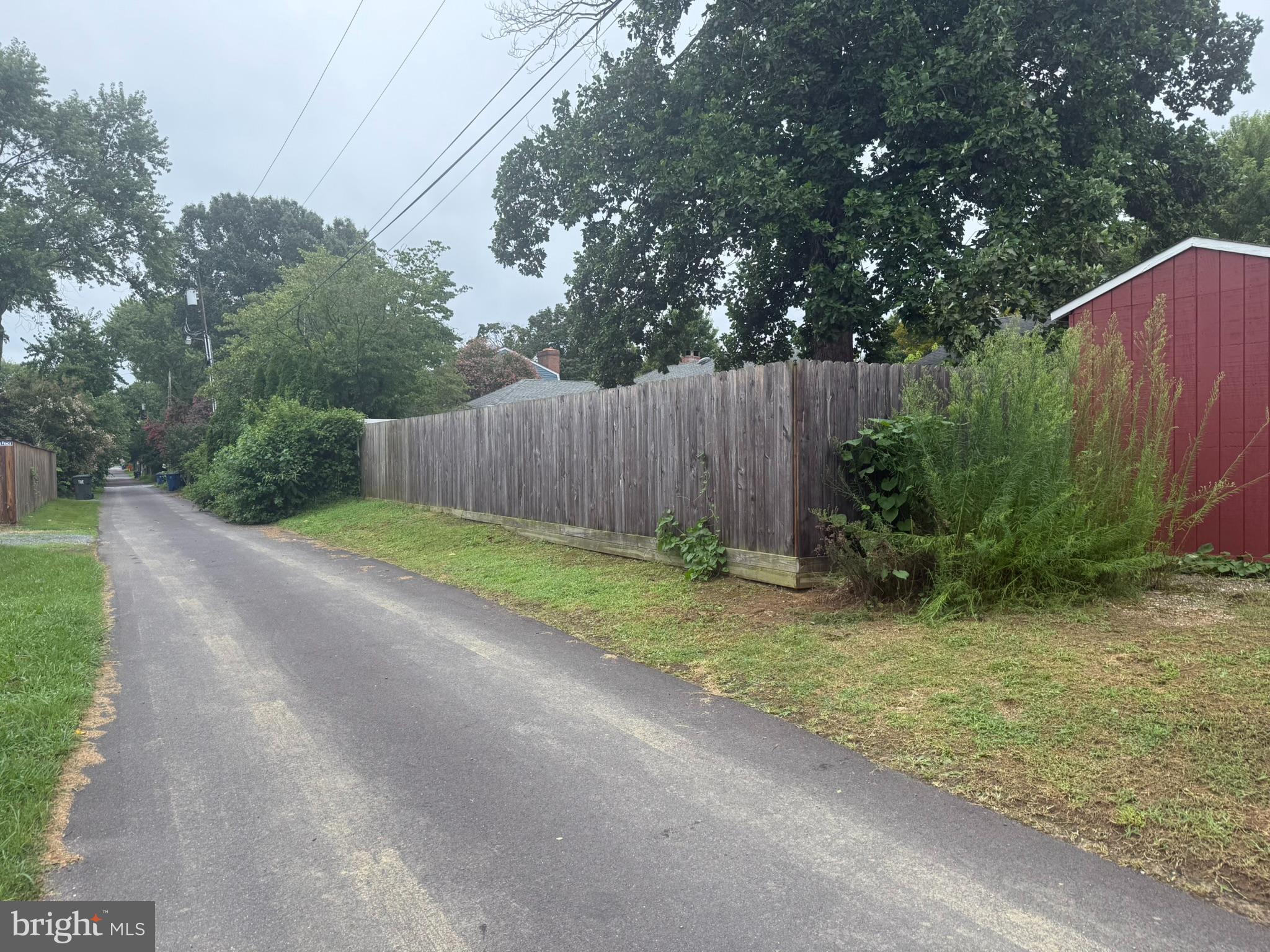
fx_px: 881
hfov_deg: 71.6
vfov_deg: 56.8
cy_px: 476
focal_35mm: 24
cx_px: 635
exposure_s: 1/1250
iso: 100
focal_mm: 6.76
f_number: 1.78
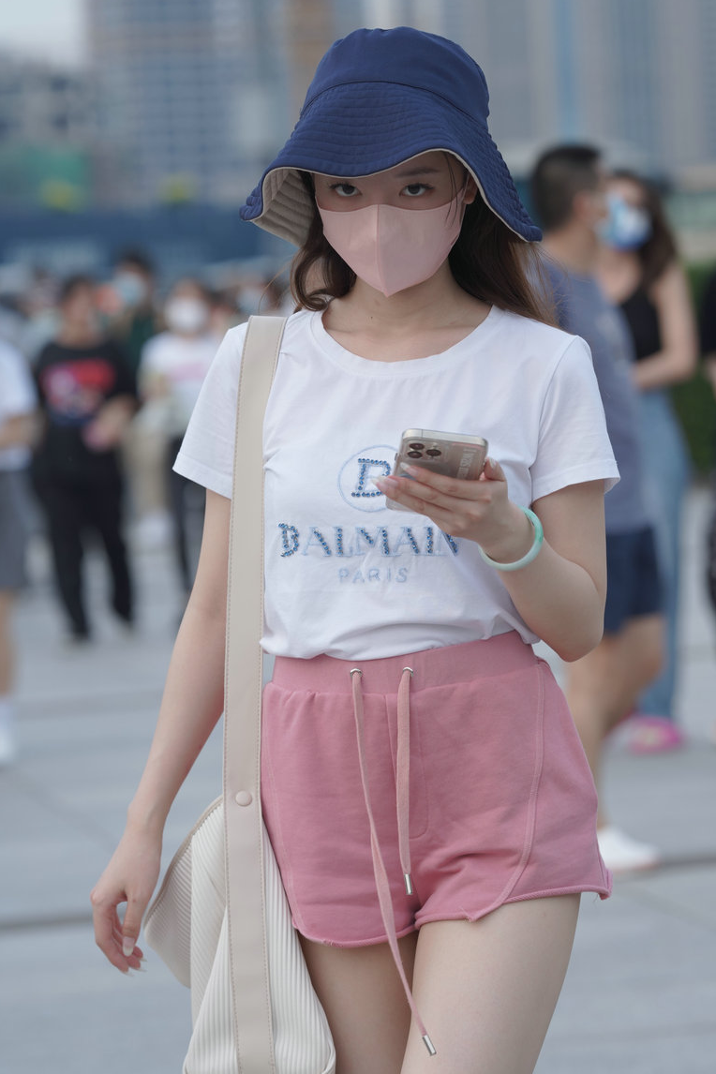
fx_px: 4743
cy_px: 544
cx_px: 405
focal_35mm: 159
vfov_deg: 12.9
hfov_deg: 8.6
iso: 400
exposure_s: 1/500
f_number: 4.5
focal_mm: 135
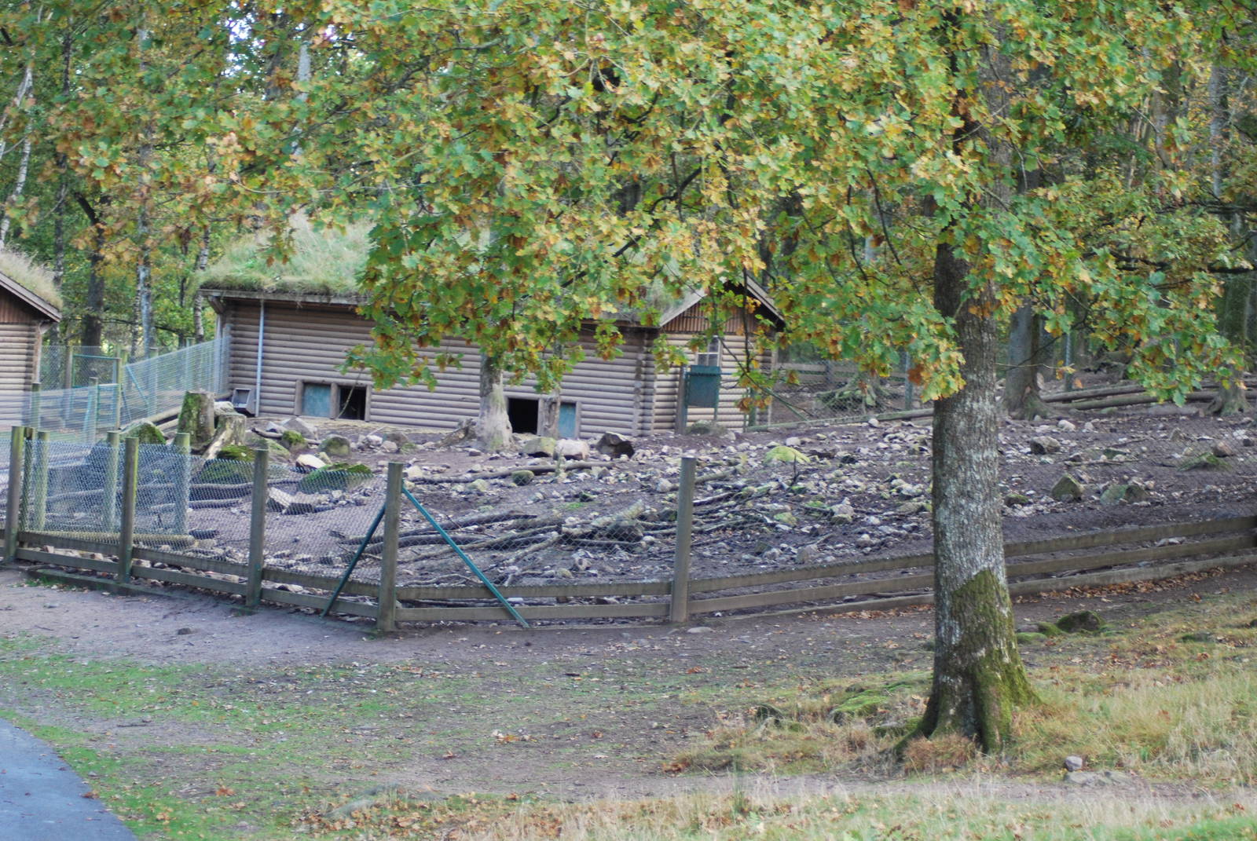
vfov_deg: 13.1
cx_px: 628
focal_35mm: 105
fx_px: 3671
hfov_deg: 19.4
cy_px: 420
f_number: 4
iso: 400
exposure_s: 1/125
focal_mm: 70
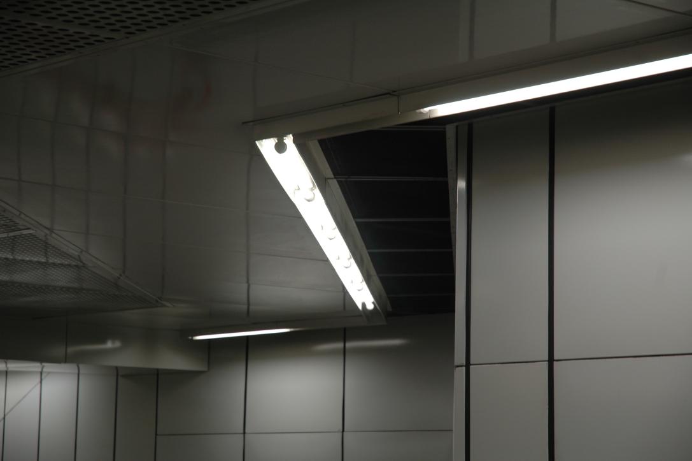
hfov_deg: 19.5
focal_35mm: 105
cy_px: 230
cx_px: 346
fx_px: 2017
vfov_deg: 13.0
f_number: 4.5
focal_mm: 70
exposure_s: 1/20
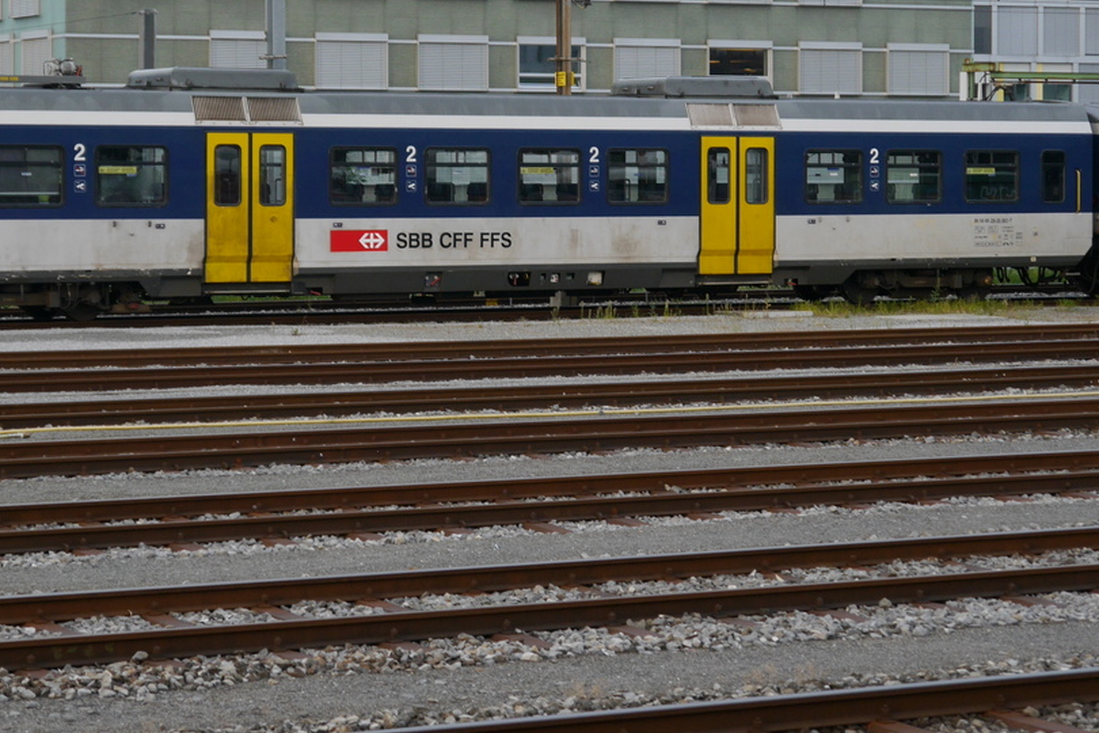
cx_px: 399
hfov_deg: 18.4
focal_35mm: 111
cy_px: 212
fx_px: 3388
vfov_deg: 12.3
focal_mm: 36
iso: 200
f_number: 5.3
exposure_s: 1/80
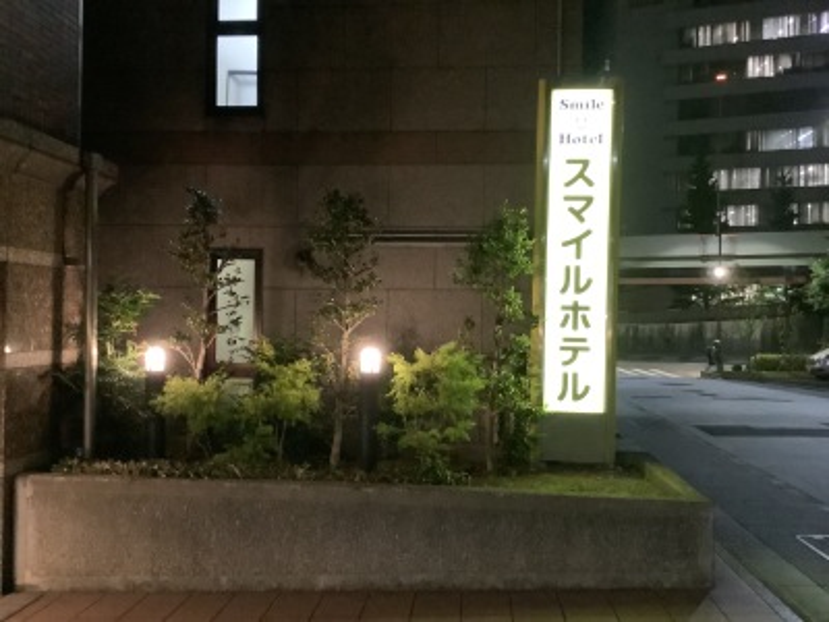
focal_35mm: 31
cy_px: 311
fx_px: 742
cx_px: 414
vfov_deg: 45.4
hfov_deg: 58.4
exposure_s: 1/17
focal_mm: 3.3
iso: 640
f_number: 2.4
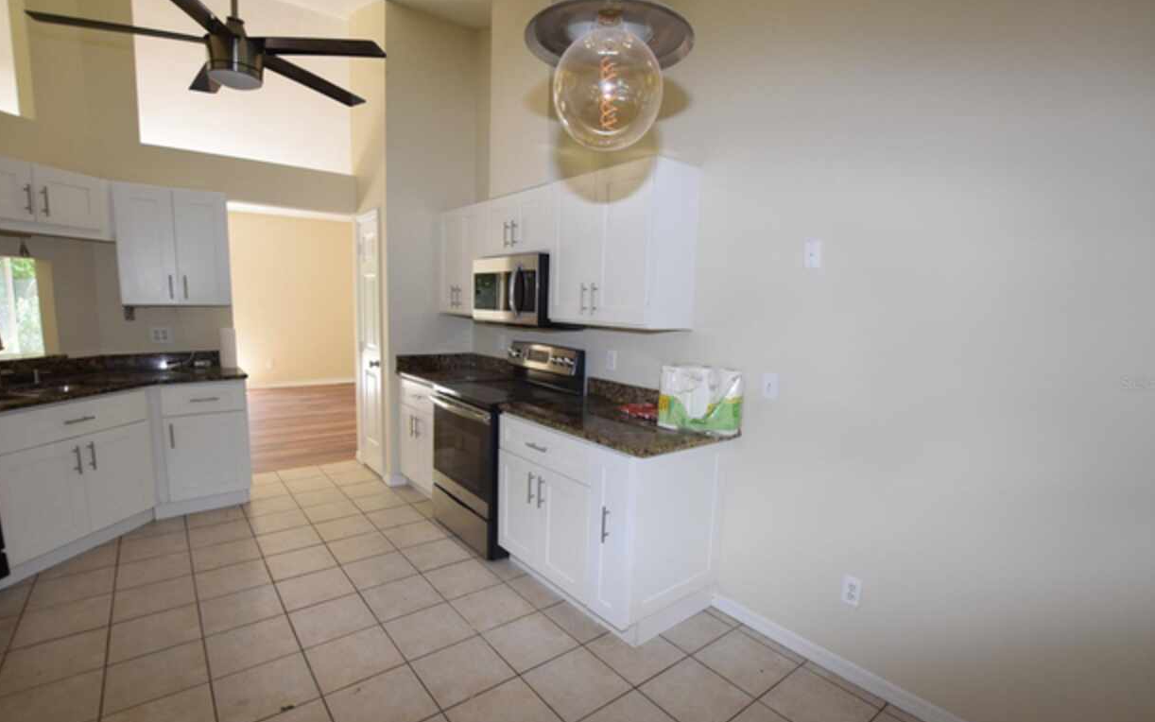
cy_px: 383
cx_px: 583
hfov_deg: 97.8
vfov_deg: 71.2
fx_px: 504
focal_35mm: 16
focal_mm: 10
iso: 800
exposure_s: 1/125
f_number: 5.6
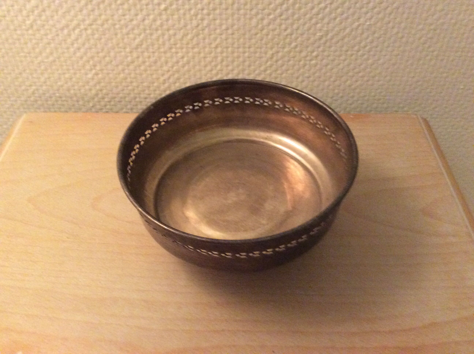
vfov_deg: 44.1
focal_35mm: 32
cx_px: 237
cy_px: 177
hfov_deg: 56.9
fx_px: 438
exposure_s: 1/17
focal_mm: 3.3
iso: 500
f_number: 2.4
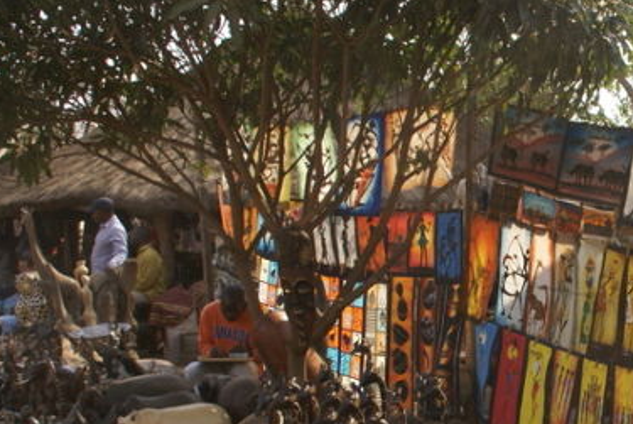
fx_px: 1039
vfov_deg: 22.8
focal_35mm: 59
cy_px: 319
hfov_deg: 32.0
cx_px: 584
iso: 100
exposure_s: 1/100
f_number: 10
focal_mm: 20
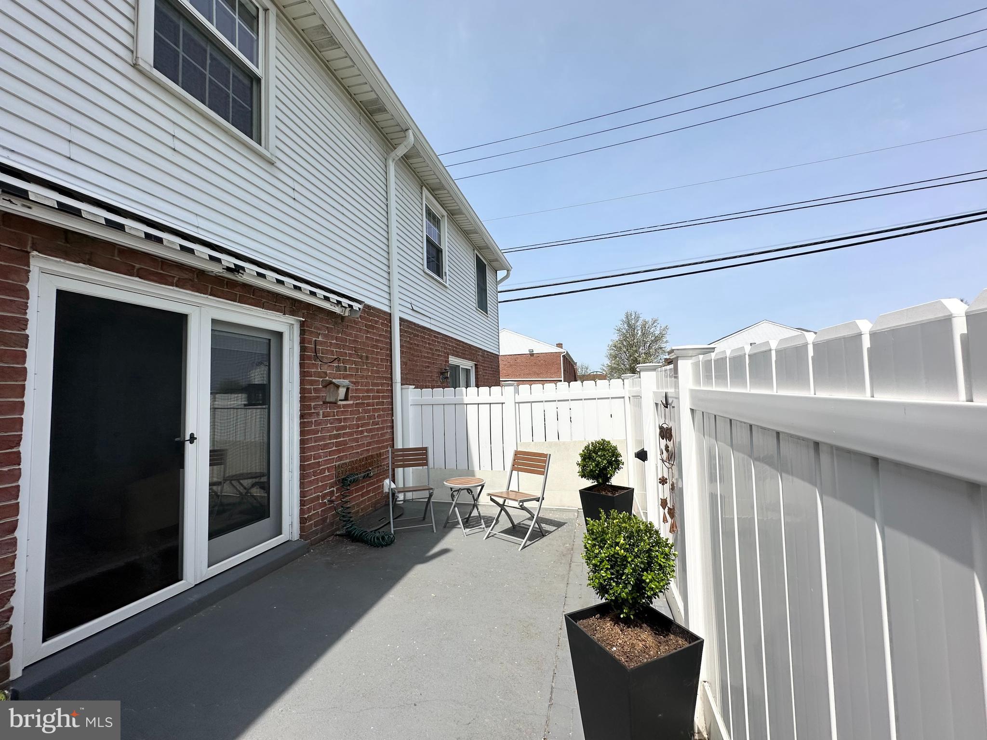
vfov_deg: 85.7
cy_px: 370
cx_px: 494
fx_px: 399
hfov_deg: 102.1
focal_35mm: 14
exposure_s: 1/3300
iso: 50
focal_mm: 2.22
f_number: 2.2
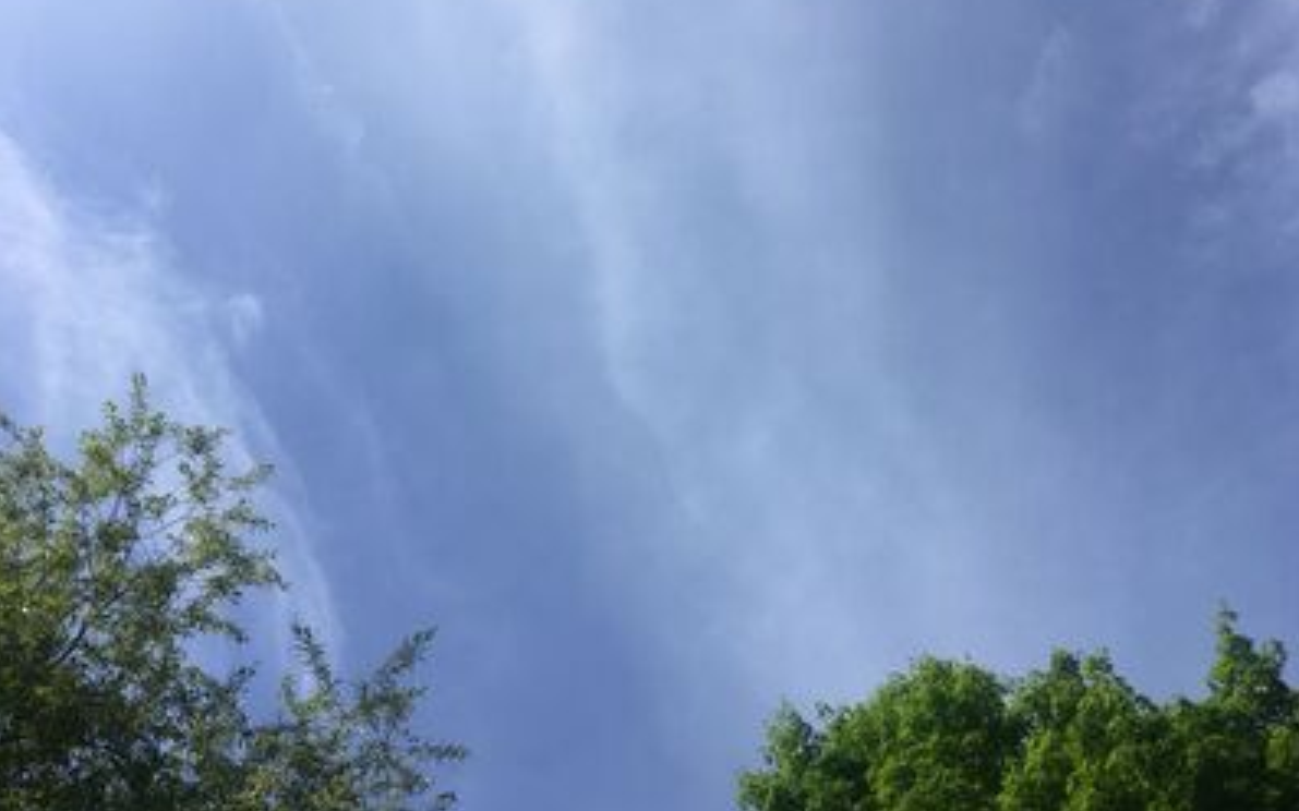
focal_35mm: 31
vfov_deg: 40.5
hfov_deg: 61.2
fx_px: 1097
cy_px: 340
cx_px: 648
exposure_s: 1/2079
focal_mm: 4.15
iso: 25
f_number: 2.2
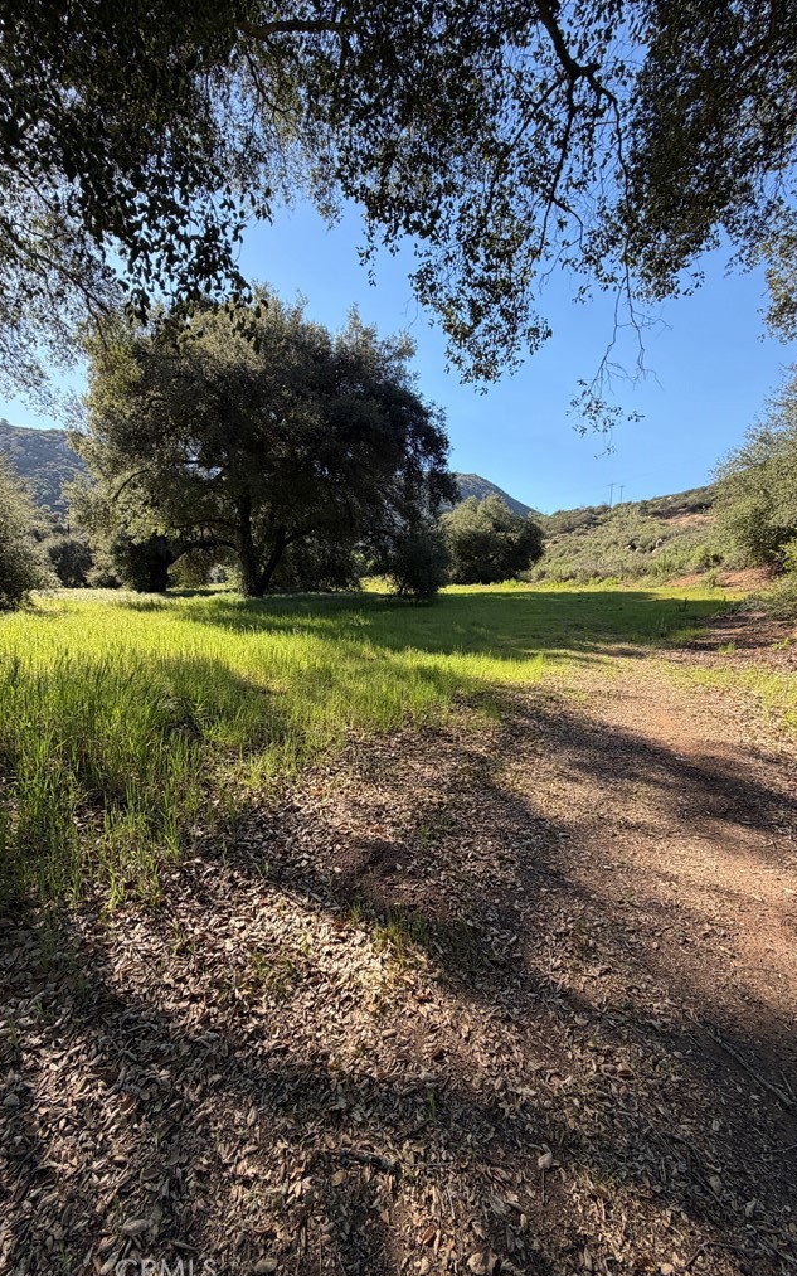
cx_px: 351
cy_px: 644
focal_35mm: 15
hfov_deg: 74.5
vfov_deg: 101.5
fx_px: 521
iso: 50
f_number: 2.2
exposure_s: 1/502
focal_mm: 2.22
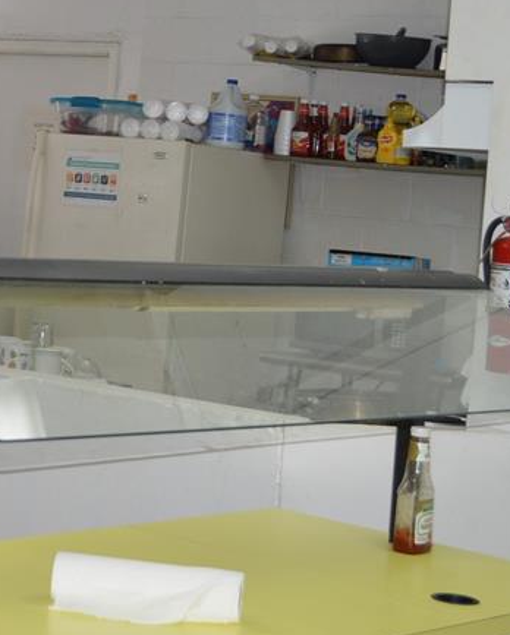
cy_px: 154
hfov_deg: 15.4
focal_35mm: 96
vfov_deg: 19.8
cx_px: -104
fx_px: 1811
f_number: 4.5
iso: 400
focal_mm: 29
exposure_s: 1/125
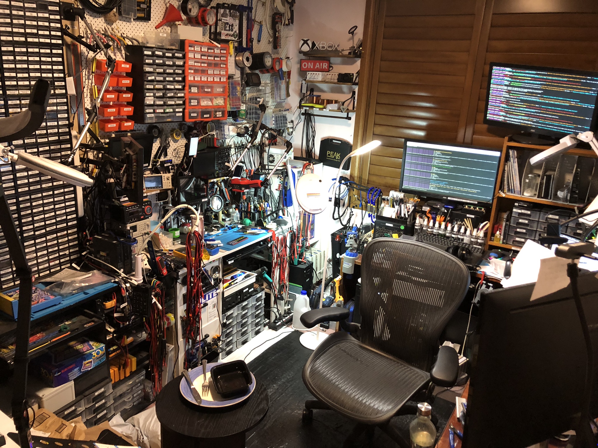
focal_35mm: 28
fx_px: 484
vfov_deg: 49.7
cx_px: 299
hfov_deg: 63.4
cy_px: 224
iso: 100
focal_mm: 3.99
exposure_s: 1/8
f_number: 1.8
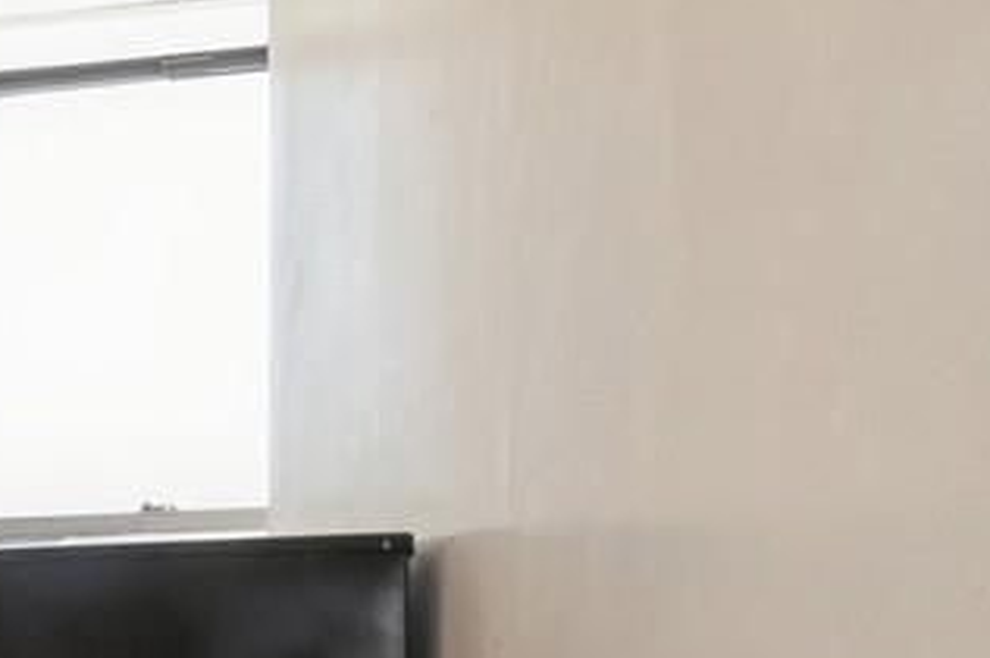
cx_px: -1150
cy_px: 752
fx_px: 2088
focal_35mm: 76
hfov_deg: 16.9
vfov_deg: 17.2
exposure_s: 1/60
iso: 640
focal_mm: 15
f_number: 14
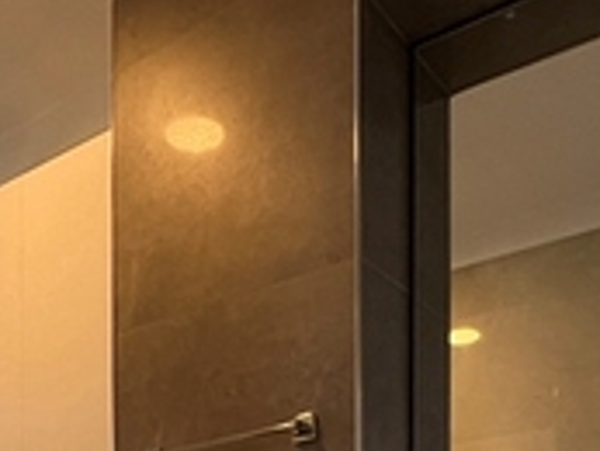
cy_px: 680
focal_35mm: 48
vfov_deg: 23.9
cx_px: 284
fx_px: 833
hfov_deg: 39.6
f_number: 1.8
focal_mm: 1.57
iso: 125
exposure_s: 1/99
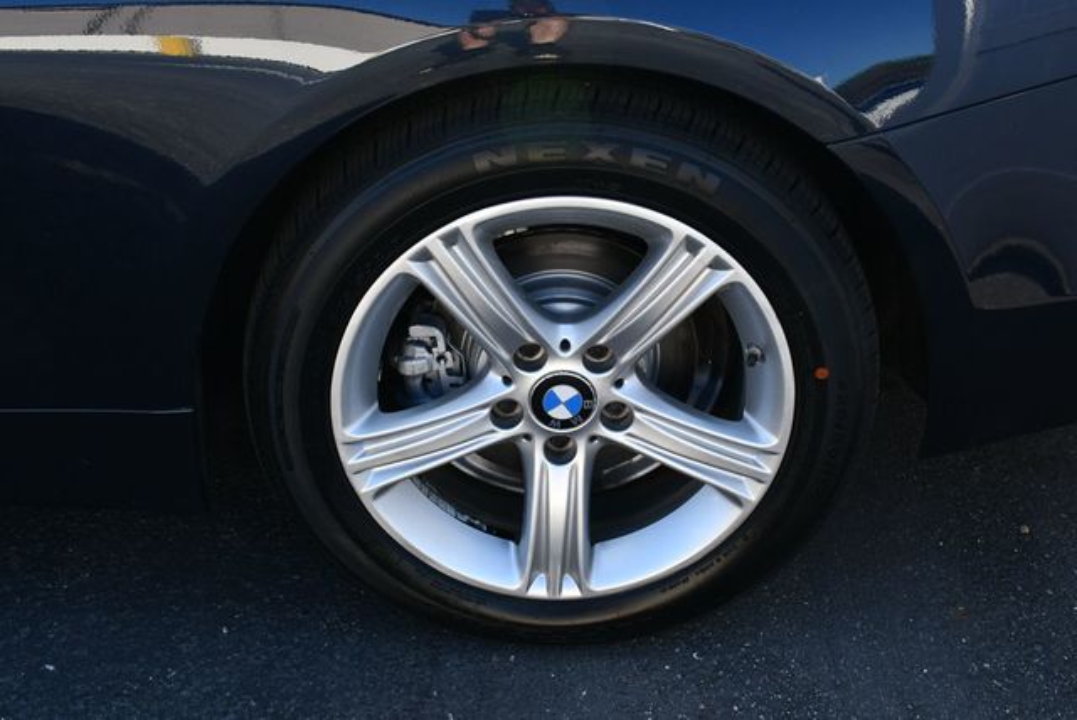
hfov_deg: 41.1
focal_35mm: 48
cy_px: 360
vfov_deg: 28.1
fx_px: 1437
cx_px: 538
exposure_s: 1/250
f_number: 7.1
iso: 200
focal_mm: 24
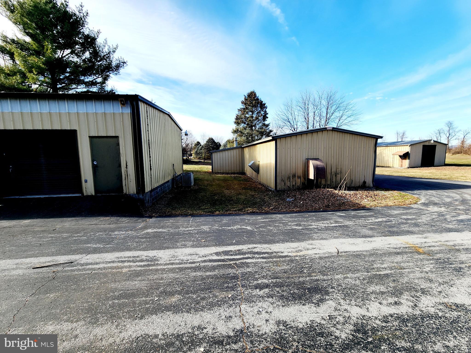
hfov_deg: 106.2
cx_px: 236
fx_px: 177
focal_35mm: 13
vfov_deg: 89.9
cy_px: 176
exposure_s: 1/1202
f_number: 2.2
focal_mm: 2.2
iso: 50
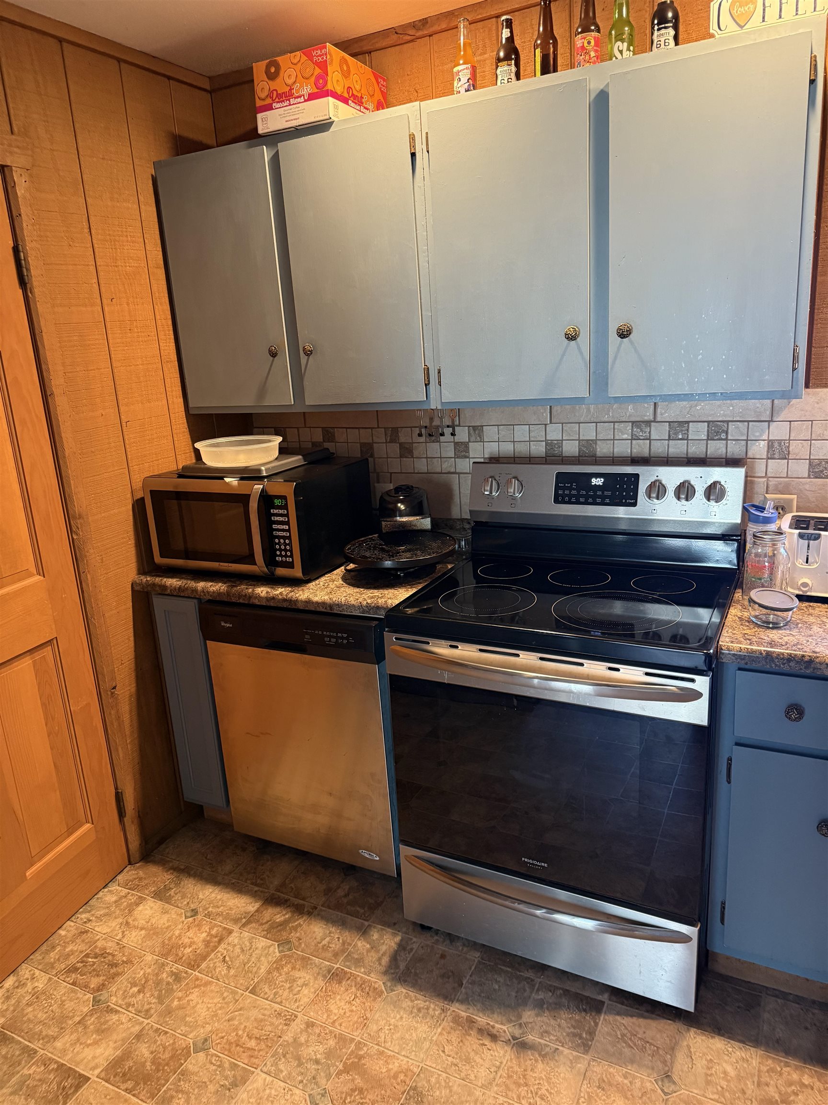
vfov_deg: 71.6
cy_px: 552
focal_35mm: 24
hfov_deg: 56.8
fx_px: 765
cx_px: 414
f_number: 1.78
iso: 500
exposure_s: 1/60
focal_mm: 6.76
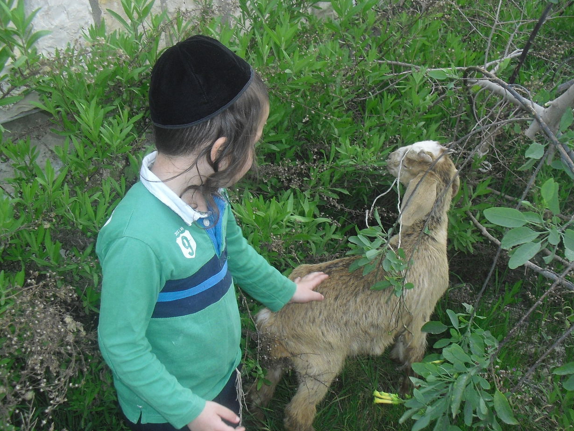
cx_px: 308
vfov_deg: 35.1
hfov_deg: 45.7
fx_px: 680
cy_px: 244
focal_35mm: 41
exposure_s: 1/60
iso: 200
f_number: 3.1
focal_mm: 6.3
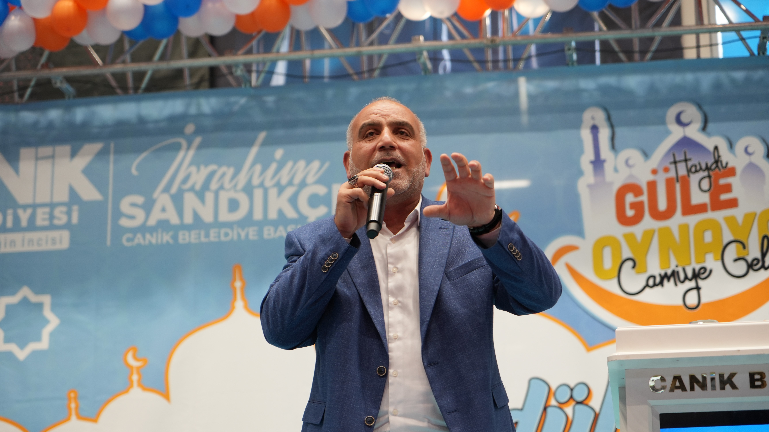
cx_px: 383
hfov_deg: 28.6
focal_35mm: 74
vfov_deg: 16.3
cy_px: 258
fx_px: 1509
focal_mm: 70
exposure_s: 1/80
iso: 640
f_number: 4
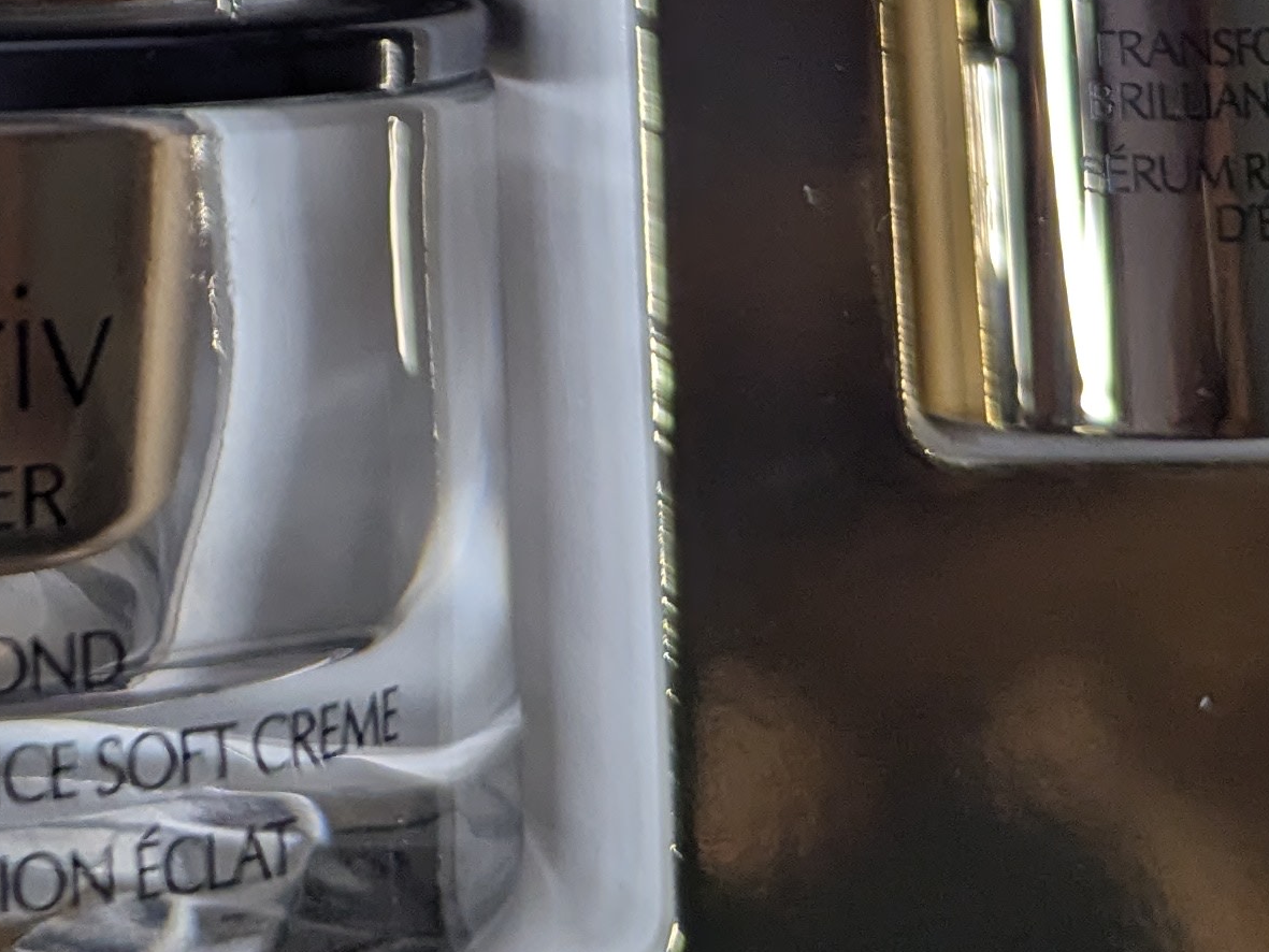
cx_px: -566
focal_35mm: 83
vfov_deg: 15.8
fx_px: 3043
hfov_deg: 20.6
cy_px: -609
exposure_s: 1/430
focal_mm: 6.8
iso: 210
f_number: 1.9
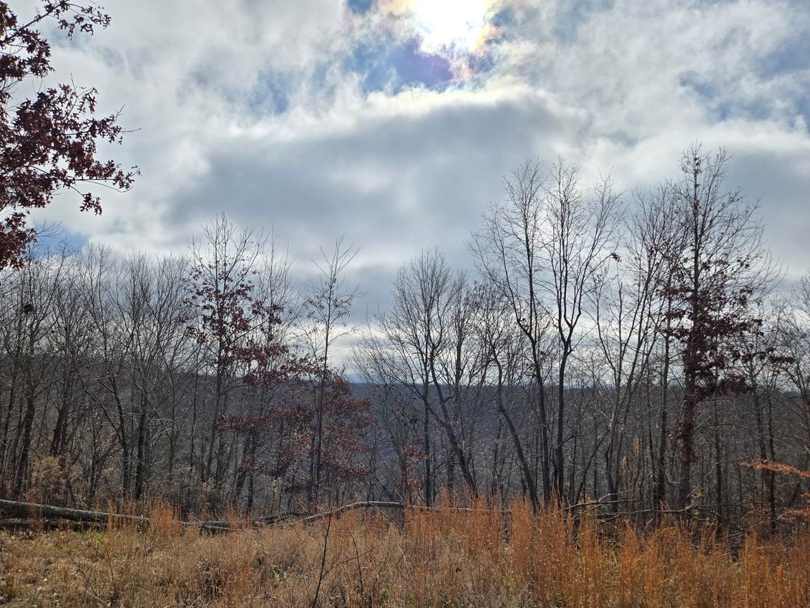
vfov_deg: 53.0
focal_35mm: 26
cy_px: 335
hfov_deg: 67.2
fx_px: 608
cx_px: 374
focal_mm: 5.4
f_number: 1.8
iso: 25
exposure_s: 1/8203
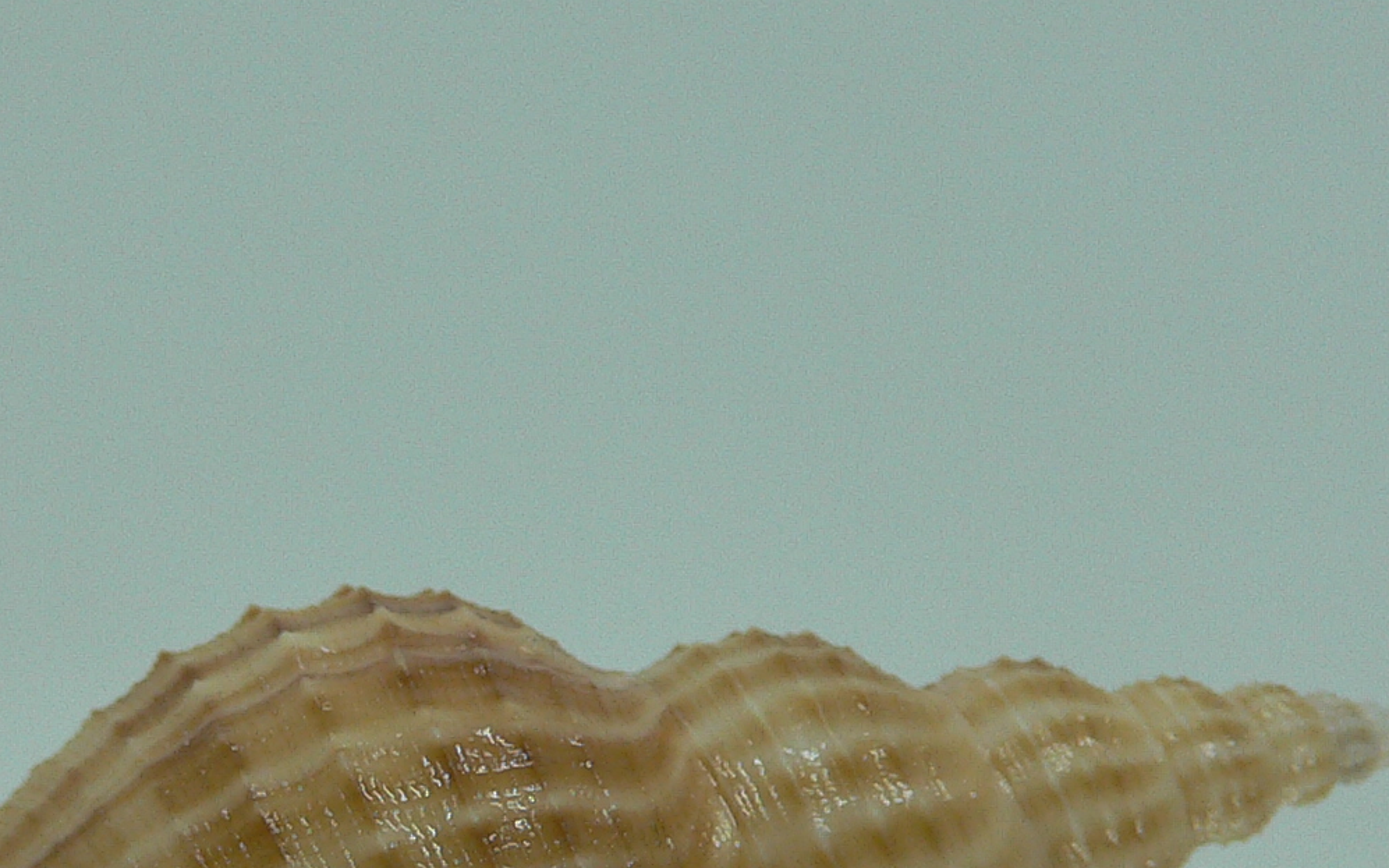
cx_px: 387
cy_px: 940
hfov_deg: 27.2
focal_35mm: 75
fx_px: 2839
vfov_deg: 16.9
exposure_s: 1/60
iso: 100
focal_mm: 4.6
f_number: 2.8
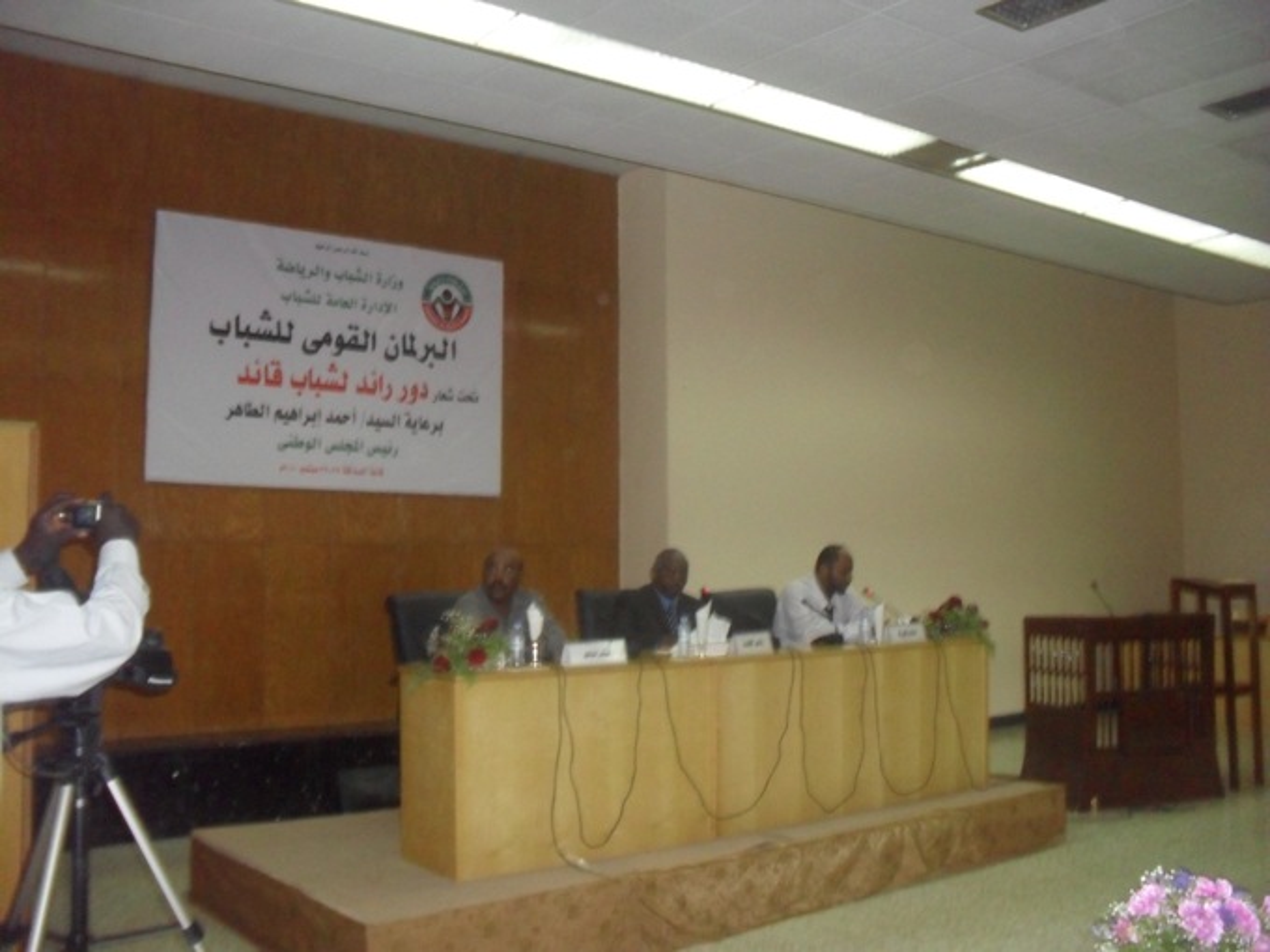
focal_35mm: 35
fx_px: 1284
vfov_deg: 40.7
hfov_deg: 52.6
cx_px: 635
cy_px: 476
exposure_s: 1/45
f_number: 3.2
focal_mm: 6.3
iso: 400
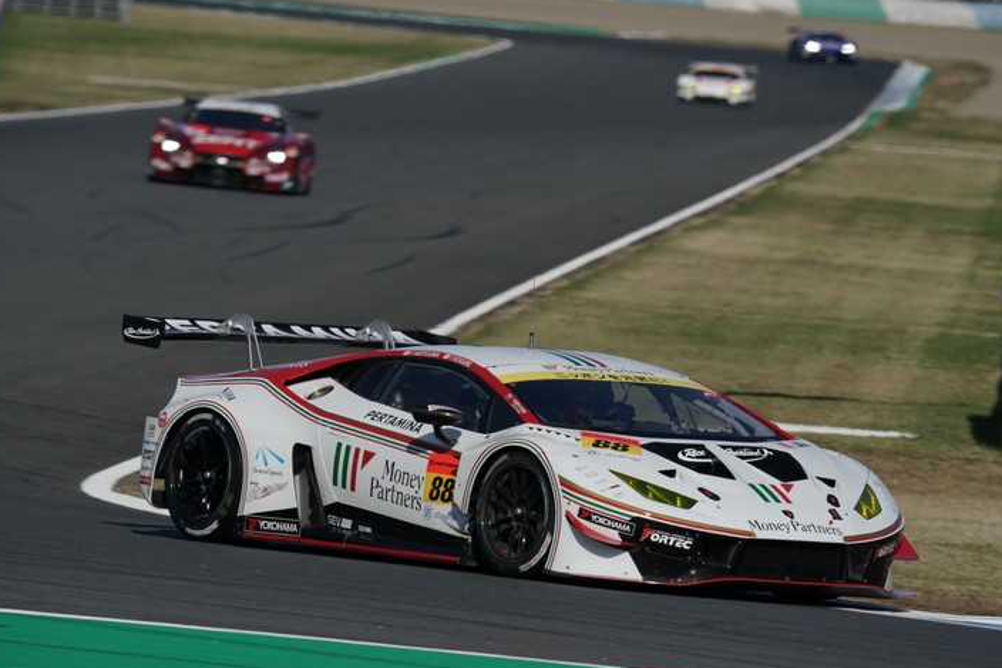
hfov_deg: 3.4
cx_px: 495
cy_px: 336
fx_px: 17085
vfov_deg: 2.2
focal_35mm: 614
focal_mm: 600
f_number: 13
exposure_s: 1/640
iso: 200
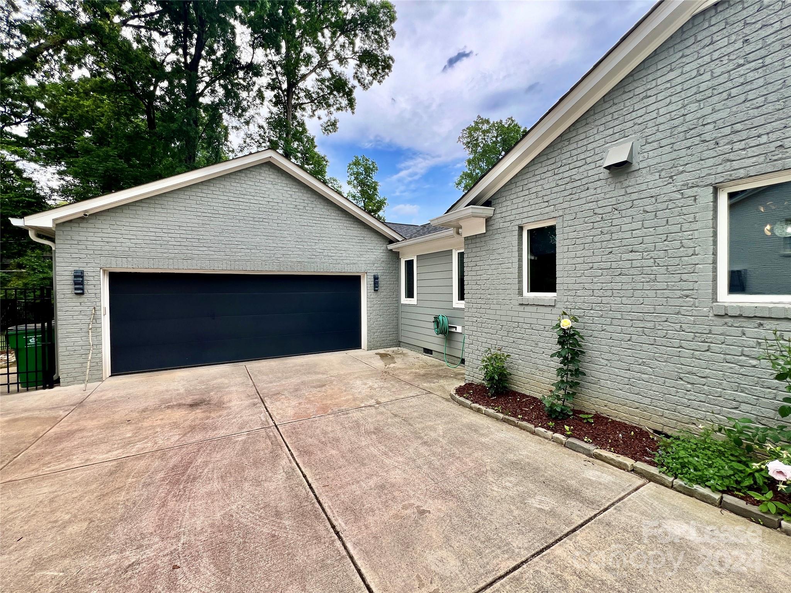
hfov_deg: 106.2
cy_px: 296
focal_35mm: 13
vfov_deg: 89.9
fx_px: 297
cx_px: 396
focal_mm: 1.57
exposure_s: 1/288
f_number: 1.8
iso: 32
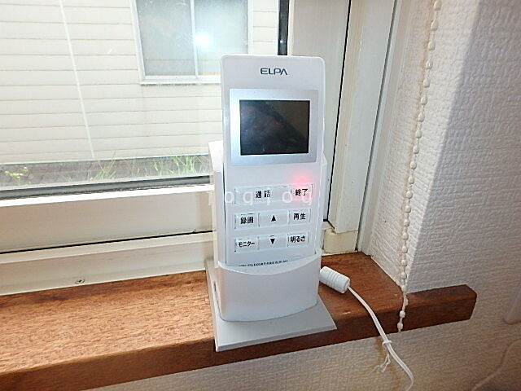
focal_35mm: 21
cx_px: 260
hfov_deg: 79.0
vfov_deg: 63.4
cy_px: 196
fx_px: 316
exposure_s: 1/30
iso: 160
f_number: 3.5
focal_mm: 3.7
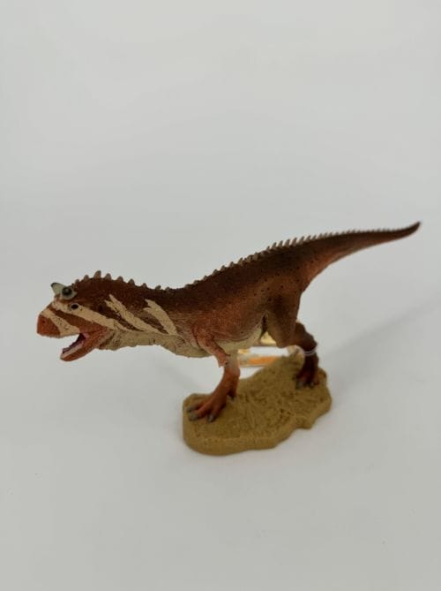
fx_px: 409
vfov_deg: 71.7
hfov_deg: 56.7
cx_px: 220
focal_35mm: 24
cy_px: 296
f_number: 1.78
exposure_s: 1/1792
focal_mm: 6.76
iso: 80
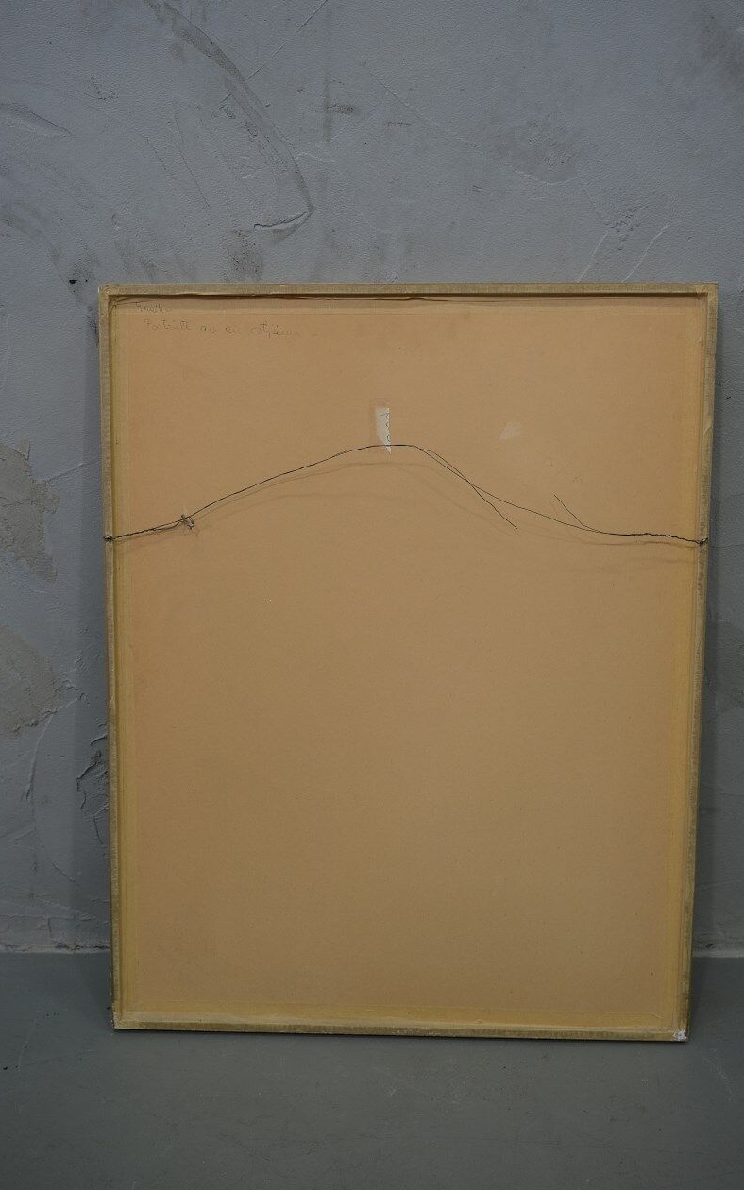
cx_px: 362
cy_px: 600
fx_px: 1167
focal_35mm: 36
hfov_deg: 35.3
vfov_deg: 54.0
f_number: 4
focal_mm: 23.5
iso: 400
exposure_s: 1/34
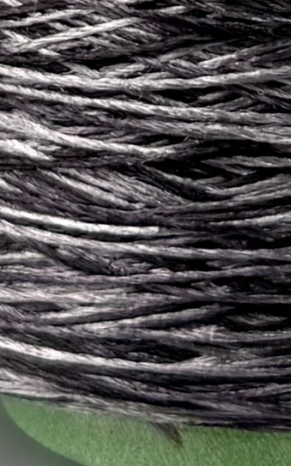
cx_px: 308
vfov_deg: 18.2
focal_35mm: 96
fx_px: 1219
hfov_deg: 13.4
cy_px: -312
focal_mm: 6.76
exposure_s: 1/563
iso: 80
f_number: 1.78
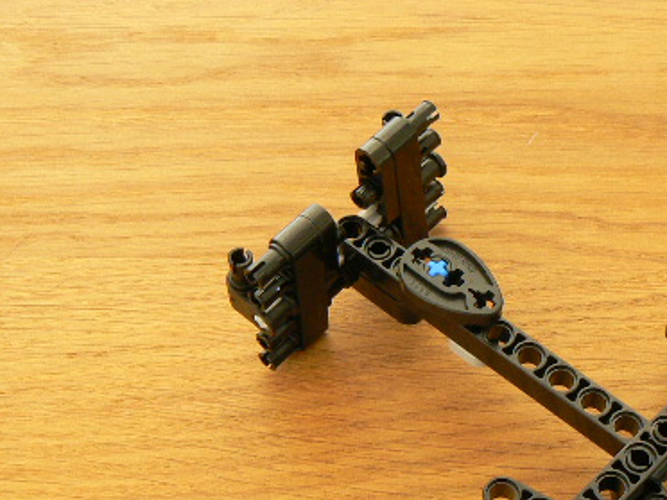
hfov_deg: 30.3
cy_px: 376
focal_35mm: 62
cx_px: 549
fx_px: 1195
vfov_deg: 23.4
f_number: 5
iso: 100
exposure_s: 2
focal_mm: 6
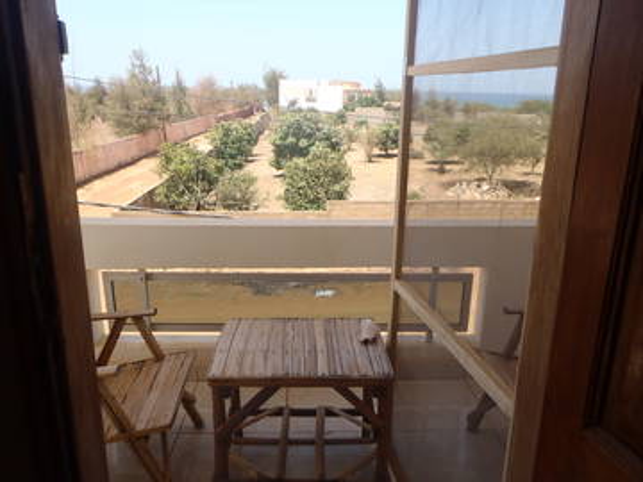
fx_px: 520
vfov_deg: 49.7
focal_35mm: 28
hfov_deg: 63.4
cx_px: 322
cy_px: 241
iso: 80
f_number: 4.5
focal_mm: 5
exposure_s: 1/200
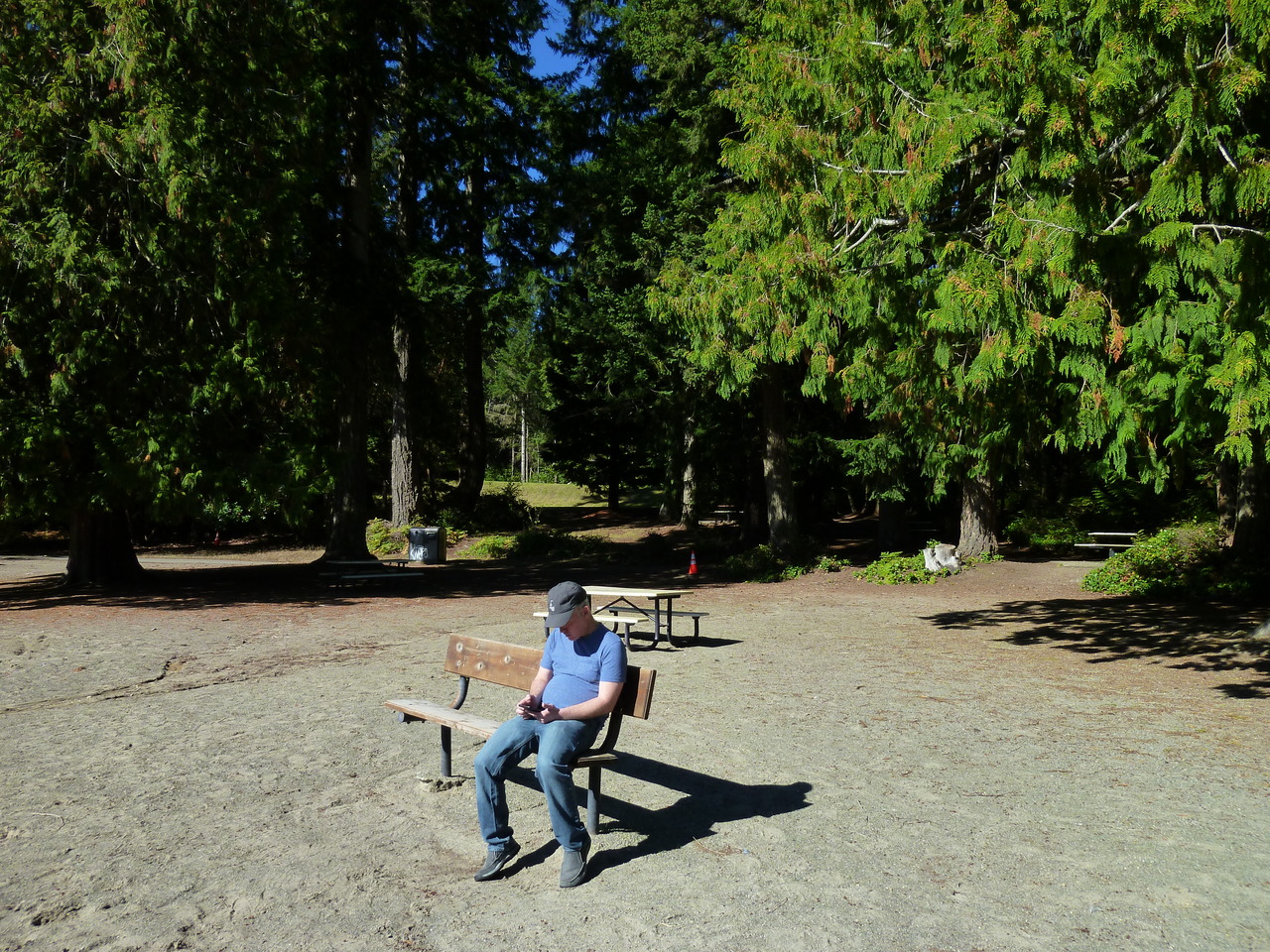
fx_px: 917
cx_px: 635
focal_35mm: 25
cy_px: 476
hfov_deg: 69.4
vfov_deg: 54.9
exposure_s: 1/500
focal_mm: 4.5
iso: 125
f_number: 3.3
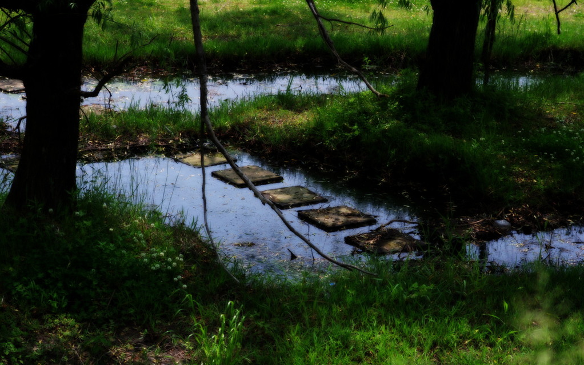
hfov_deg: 19.5
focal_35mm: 107
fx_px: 1703
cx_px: 292
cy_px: 193
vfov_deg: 12.2
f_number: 4.5
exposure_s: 1/500
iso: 100
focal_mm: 70
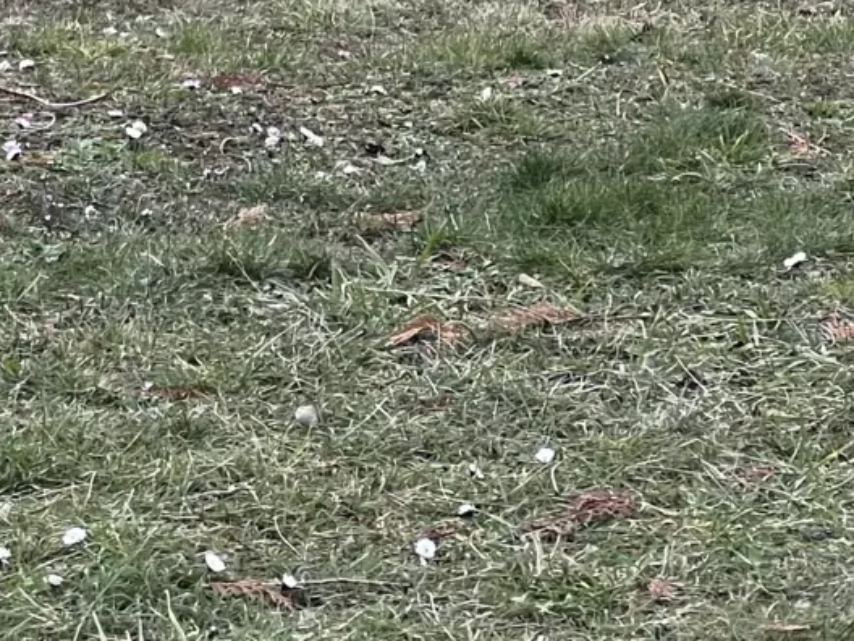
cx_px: 18
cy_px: -502
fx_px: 6908
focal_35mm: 280
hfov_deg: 7.0
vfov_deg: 5.2
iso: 32
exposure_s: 1/143
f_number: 2.8
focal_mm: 9
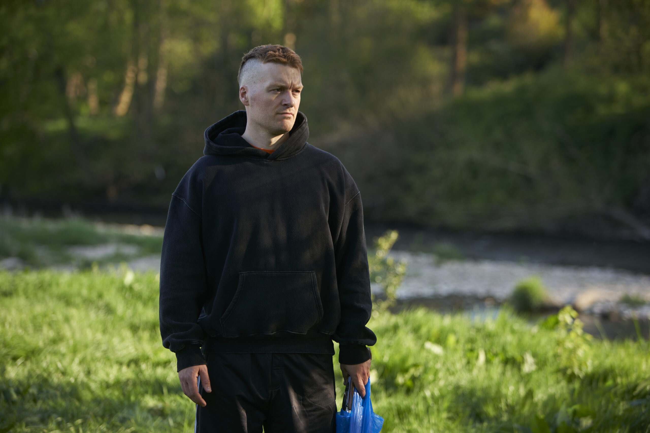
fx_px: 1896
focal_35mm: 105
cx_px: 325
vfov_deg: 13.0
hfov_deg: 19.5
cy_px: 216
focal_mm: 105
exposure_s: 1/320
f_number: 2.8
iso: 160
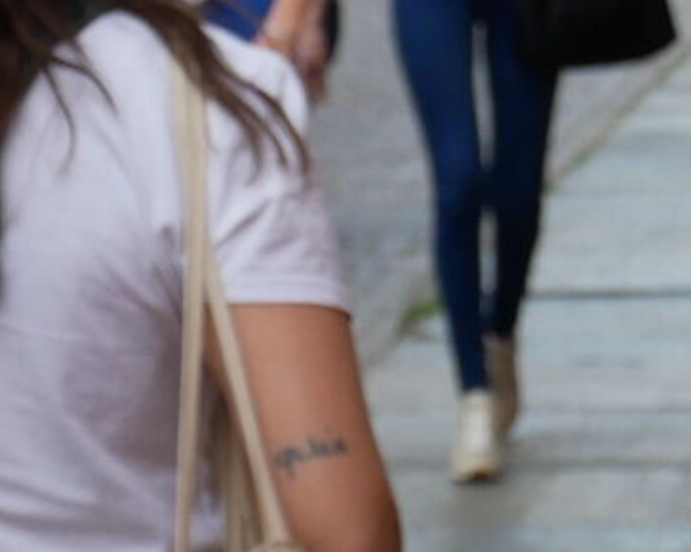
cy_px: -242
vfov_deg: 5.0
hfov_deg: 6.2
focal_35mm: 310
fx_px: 6336
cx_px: 609
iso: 200
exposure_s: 1/250
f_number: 5
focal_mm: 24
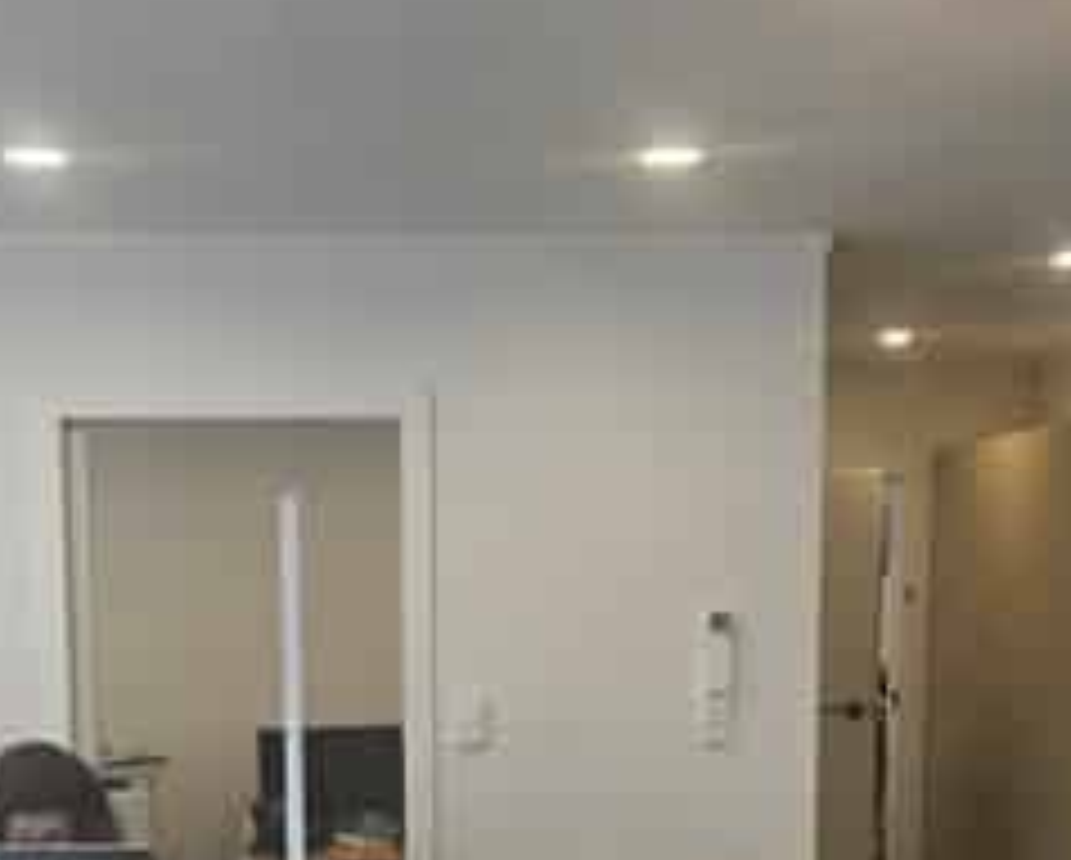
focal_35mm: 62
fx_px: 1968
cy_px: 786
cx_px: 369
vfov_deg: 23.9
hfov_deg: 30.3
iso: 50
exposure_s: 1/100
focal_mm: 5.4
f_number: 1.8
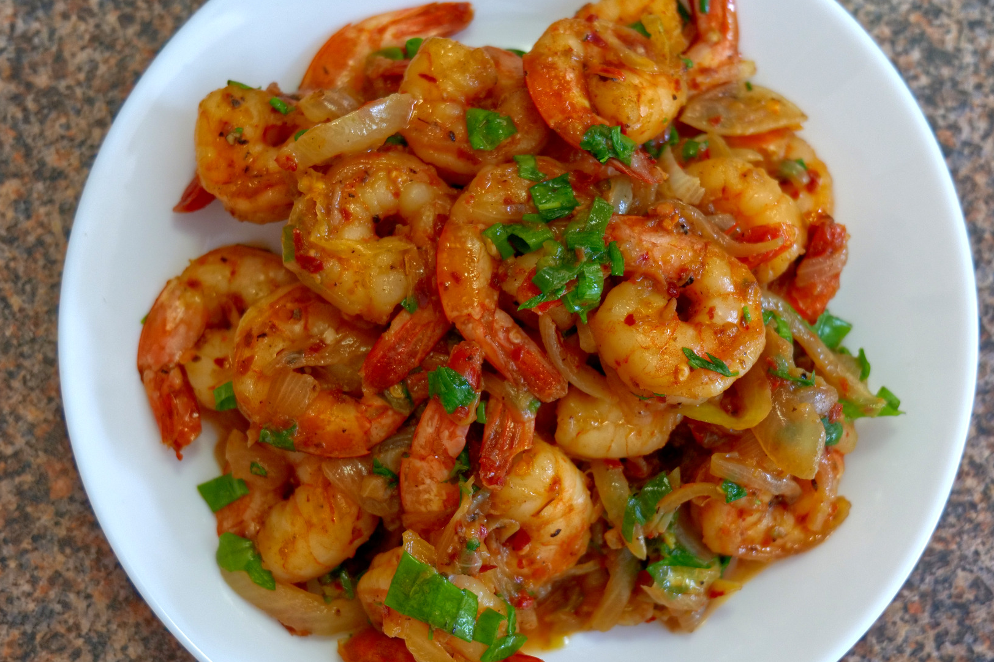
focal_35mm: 71
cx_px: 518
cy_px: 346
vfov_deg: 19.2
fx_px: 1960
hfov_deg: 28.5
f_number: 5.6
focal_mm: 60
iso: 2500
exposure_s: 1/80
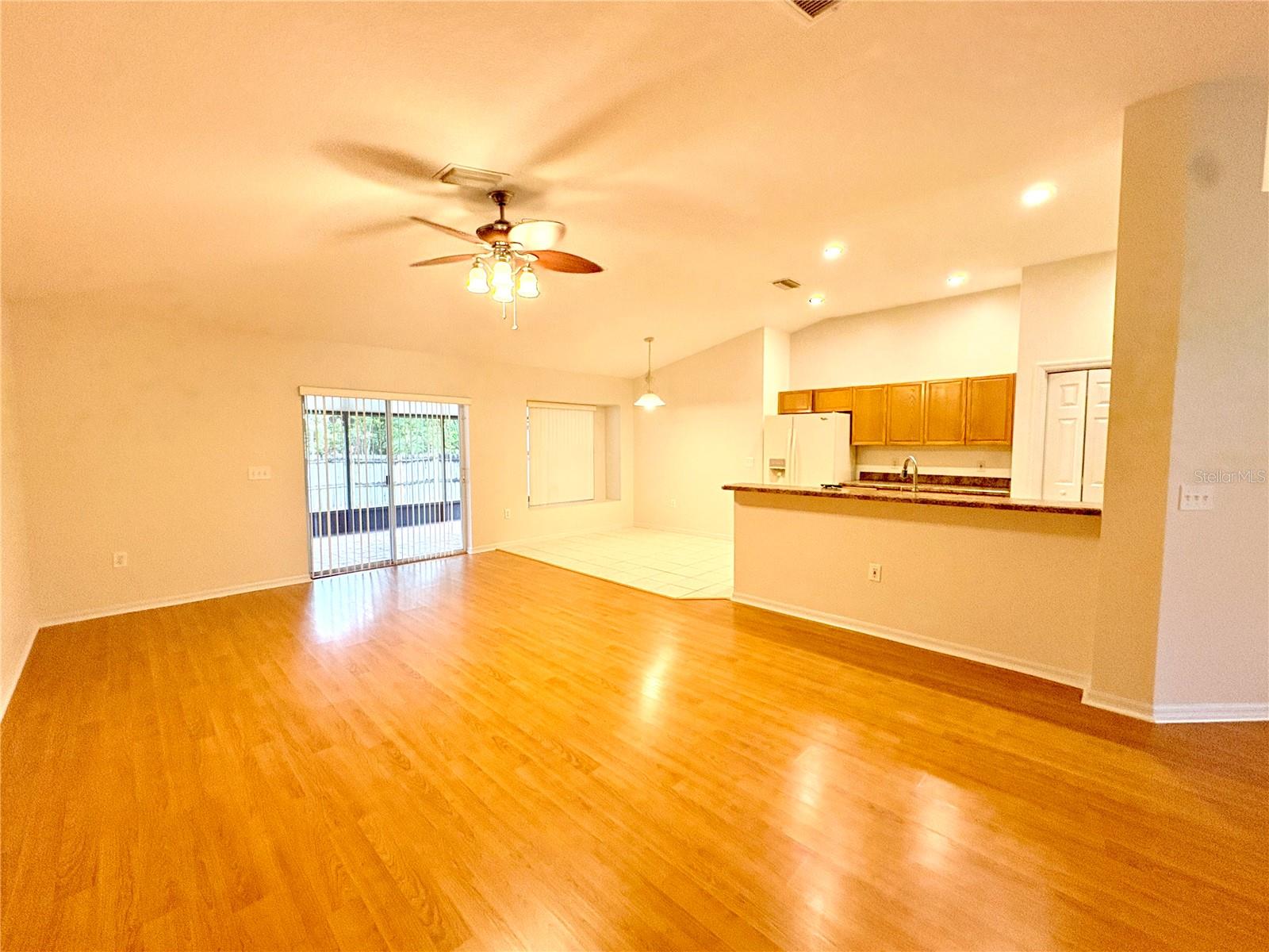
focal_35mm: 14
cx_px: 634
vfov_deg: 85.7
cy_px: 476
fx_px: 513
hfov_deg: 102.1
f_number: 2.2
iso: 320
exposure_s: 1/120
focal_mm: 2.22
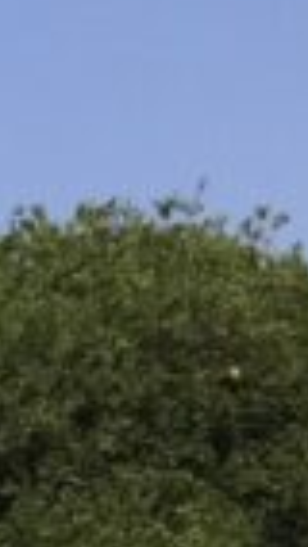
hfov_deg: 4.3
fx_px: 3306
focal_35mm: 228
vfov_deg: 8.5
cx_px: -1428
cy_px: 1356
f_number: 2.2
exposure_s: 1/1582
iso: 32
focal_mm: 4.15
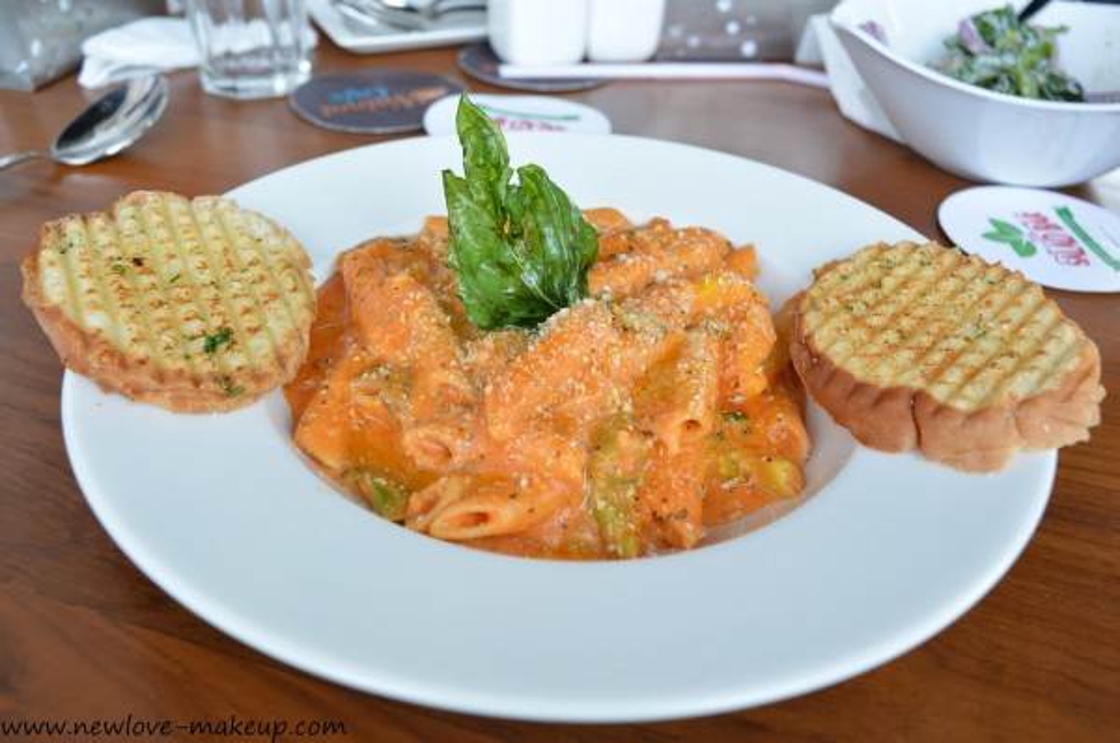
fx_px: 1025
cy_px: 372
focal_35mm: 33
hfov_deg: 57.3
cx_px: 560
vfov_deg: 39.8
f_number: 5
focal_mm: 22
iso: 500
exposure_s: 1/125
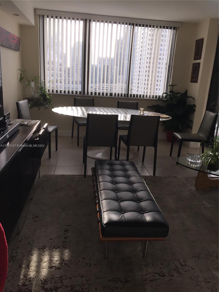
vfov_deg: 61.7
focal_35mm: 29
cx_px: 110
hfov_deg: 48.2
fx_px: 245
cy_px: 146
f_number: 2.2
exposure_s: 1/167
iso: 32
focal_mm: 4.15
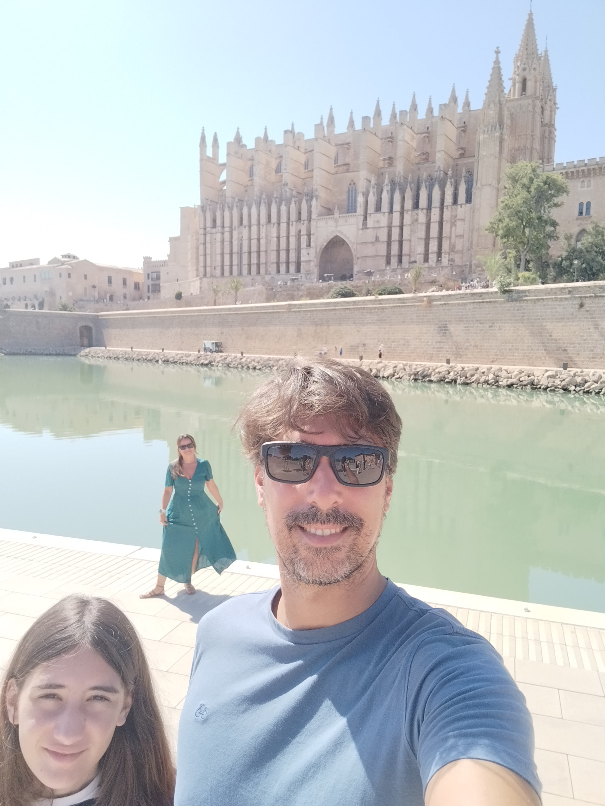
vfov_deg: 81.7
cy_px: 403
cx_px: 302
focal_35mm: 20
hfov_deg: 66.0
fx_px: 466
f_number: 2.45
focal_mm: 3.49
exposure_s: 1/1600
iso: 50
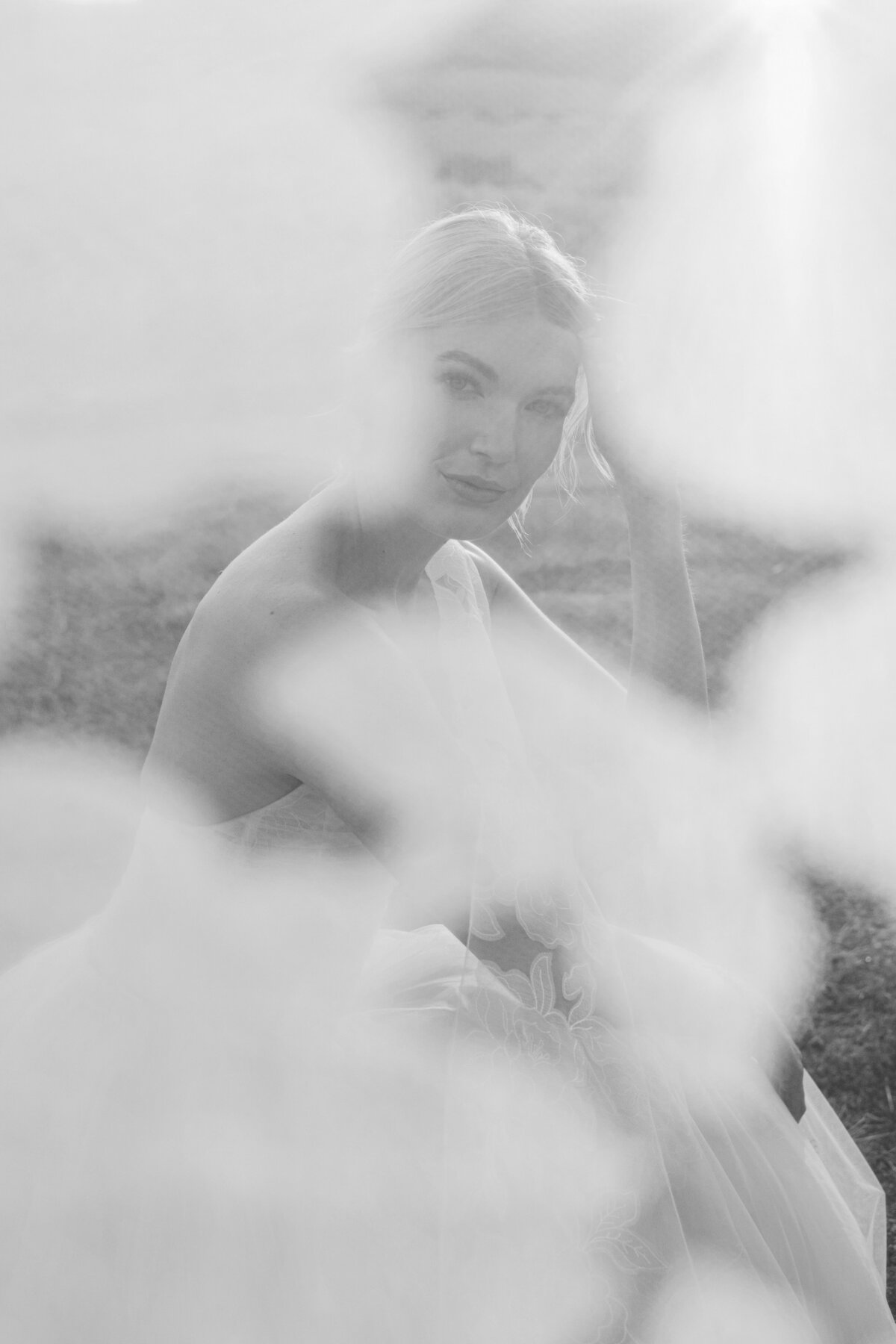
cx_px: 448
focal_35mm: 35
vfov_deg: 54.4
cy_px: 672
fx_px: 1307
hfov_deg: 37.9
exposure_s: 1/500
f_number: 4
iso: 320
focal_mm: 35
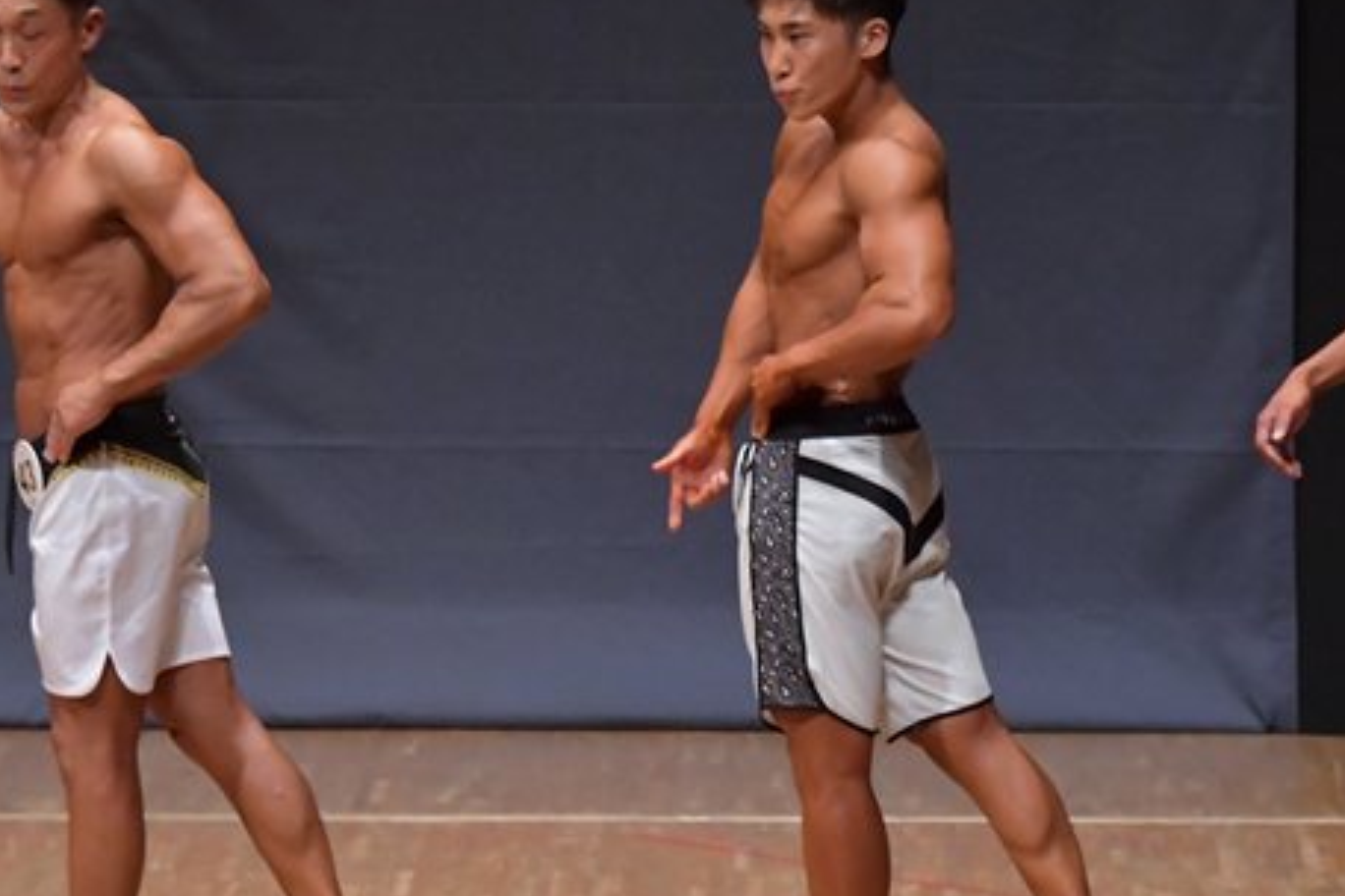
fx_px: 16176
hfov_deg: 4.8
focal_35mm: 433
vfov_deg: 3.2
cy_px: 533
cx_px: 848
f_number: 5.6
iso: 6400
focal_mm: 170
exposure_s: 1/400
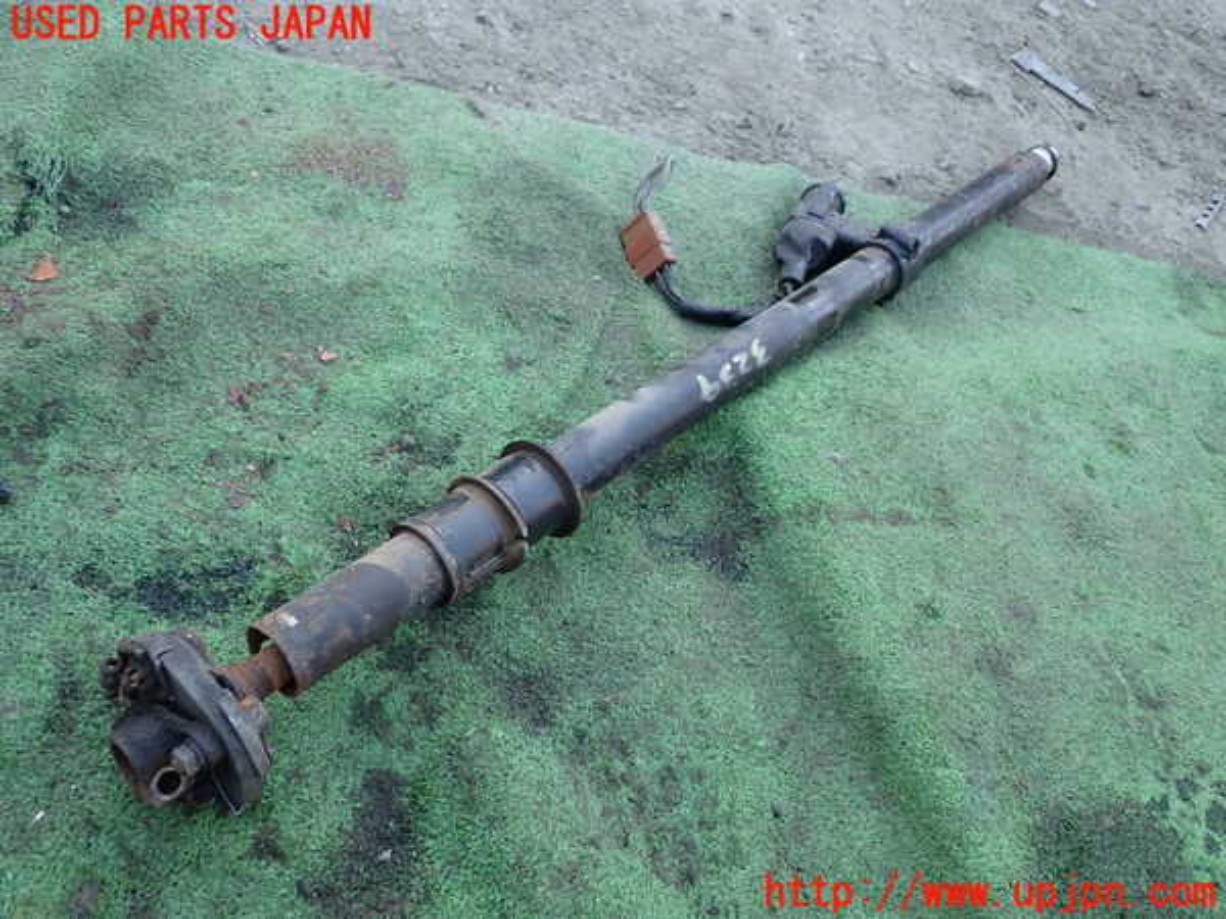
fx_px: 1063
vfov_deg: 46.8
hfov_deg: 60.0
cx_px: 613
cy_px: 460
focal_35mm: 30
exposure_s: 1/60
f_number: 2.3
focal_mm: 5.4
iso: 100
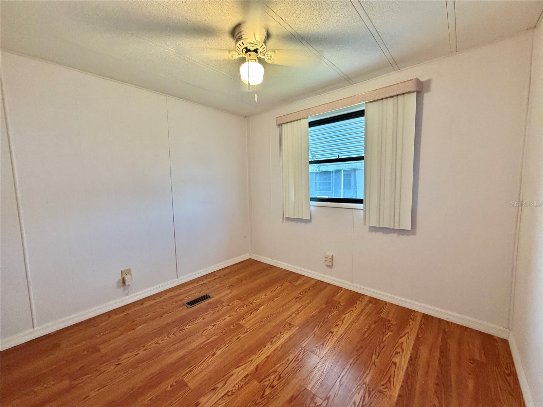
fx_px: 220
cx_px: 272
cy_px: 204
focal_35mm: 14
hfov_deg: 102.1
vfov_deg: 85.7
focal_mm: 2.22
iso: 320
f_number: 2.2
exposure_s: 1/60
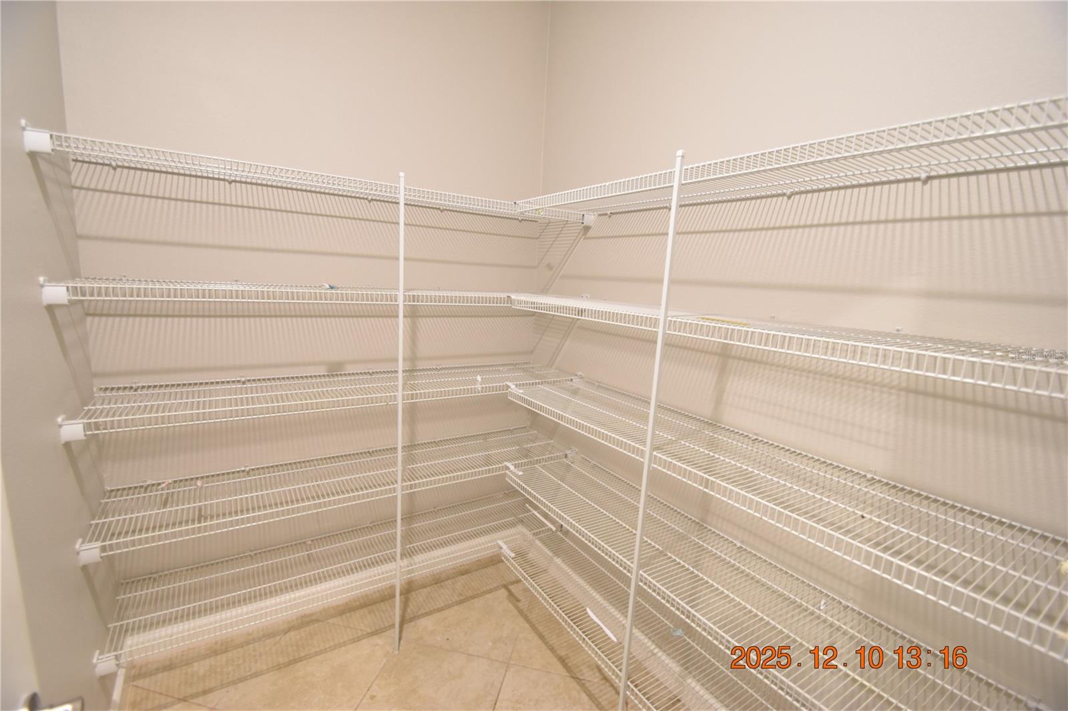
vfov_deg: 77.3
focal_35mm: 15
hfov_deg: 100.4
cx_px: 534
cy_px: 356
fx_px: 445
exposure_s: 1/10
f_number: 3.5
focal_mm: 10
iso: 800
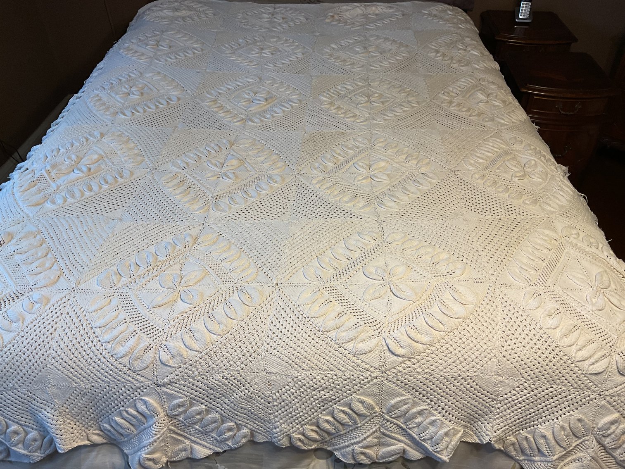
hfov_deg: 61.7
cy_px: 234
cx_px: 312
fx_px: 524
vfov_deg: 48.2
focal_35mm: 29
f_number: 1.8
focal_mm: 3
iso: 50
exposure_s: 1/60
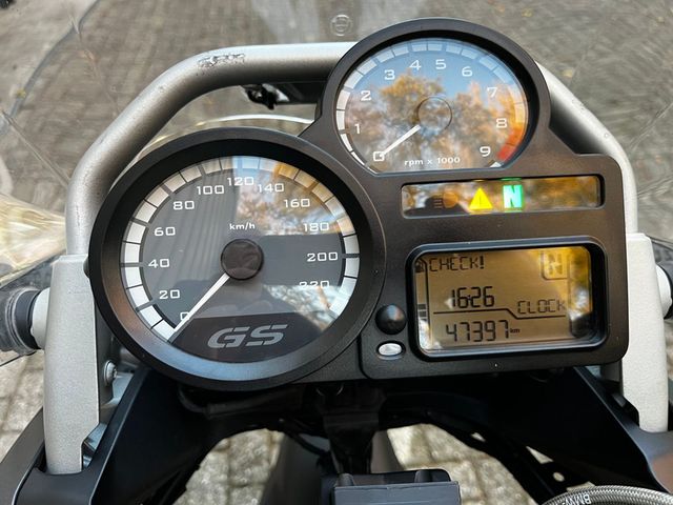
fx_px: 505
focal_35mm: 26
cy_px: 252
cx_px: 336
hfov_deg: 67.3
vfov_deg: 53.1
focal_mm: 5.1
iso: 160
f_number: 1.6
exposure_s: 1/60
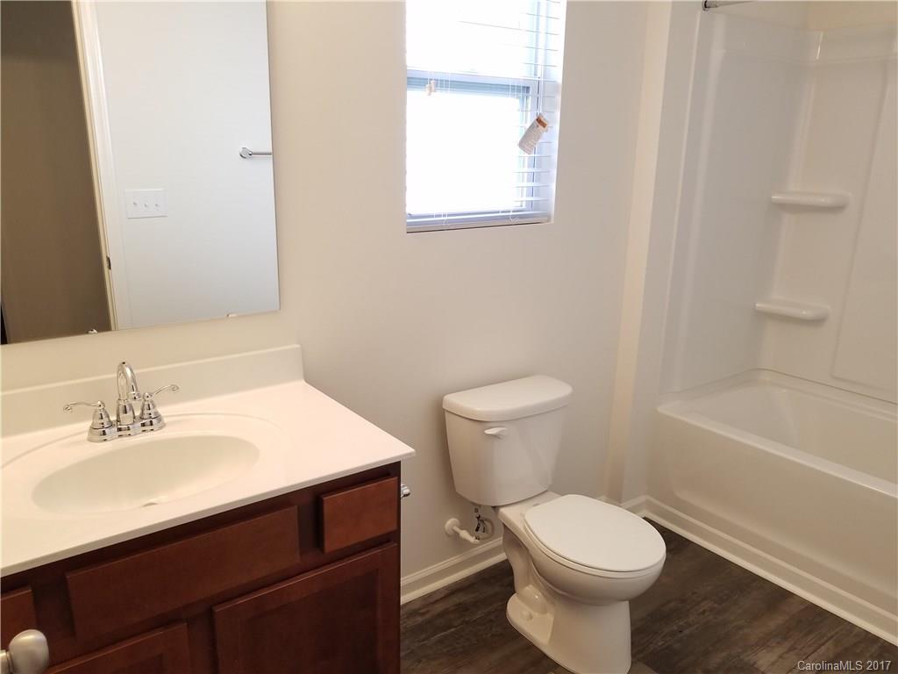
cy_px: 337
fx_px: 674
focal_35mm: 26
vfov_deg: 53.1
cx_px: 449
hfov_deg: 67.3
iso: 80
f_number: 1.7
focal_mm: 4.2
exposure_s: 1/60
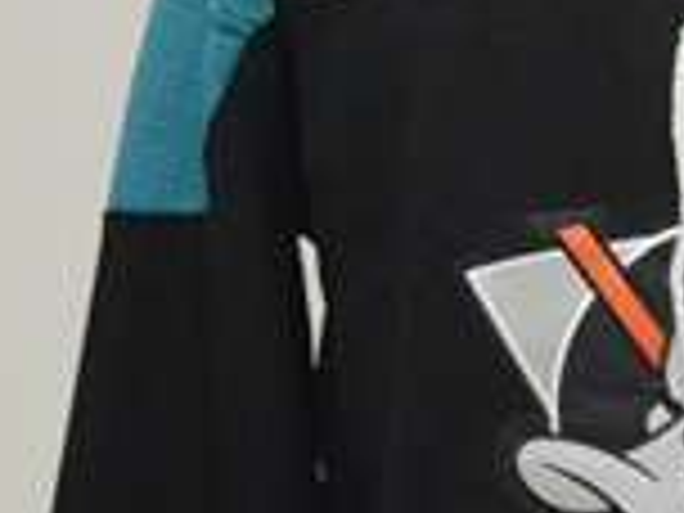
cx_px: 1246
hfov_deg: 7.9
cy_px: 450
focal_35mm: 243
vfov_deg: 6.1
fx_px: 4802
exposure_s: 1/80
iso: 4000
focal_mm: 32
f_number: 4.5
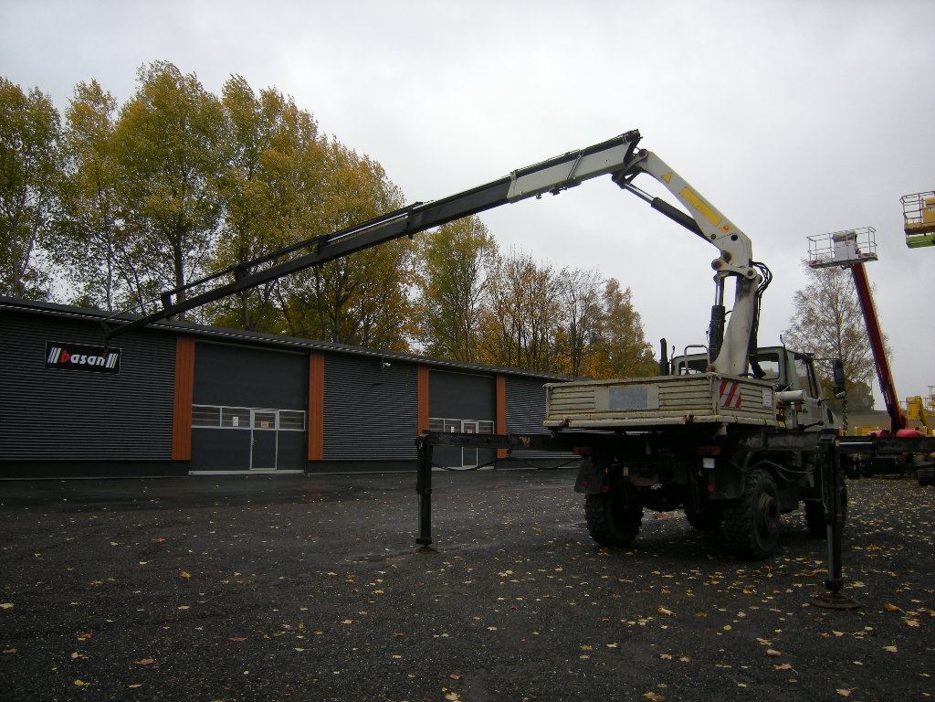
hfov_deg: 63.4
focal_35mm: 28
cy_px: 351
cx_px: 468
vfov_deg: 49.7
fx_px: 756
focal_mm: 4.7
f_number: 2.8
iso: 64
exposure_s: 1/210
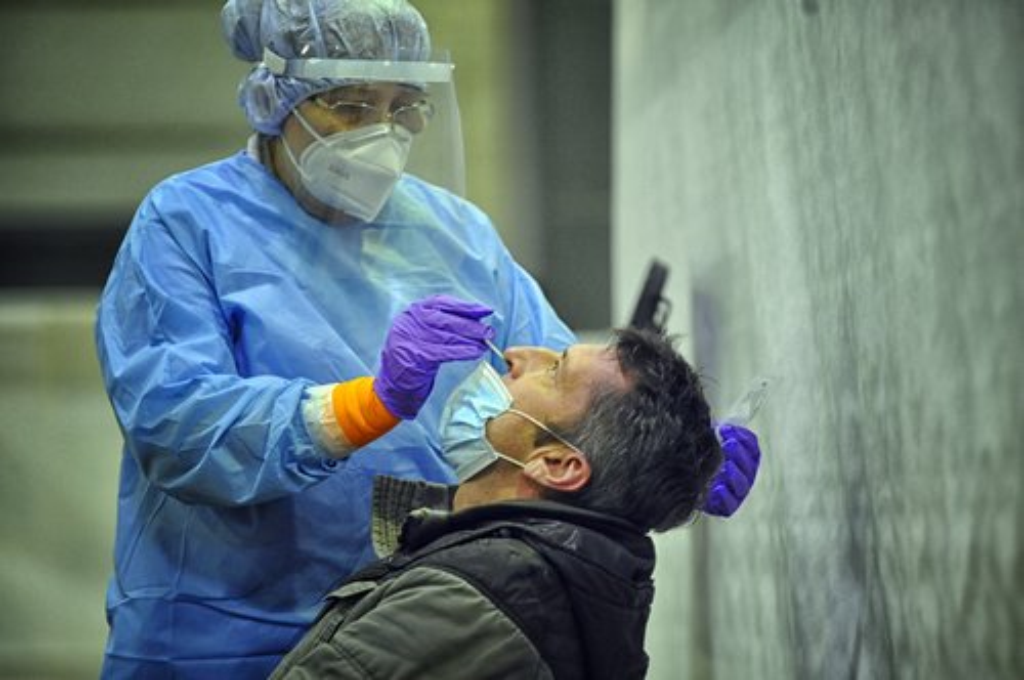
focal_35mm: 200
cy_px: 340
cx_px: 512
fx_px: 5681
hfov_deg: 10.3
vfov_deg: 6.8
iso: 3200
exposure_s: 1/60
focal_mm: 200
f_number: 4
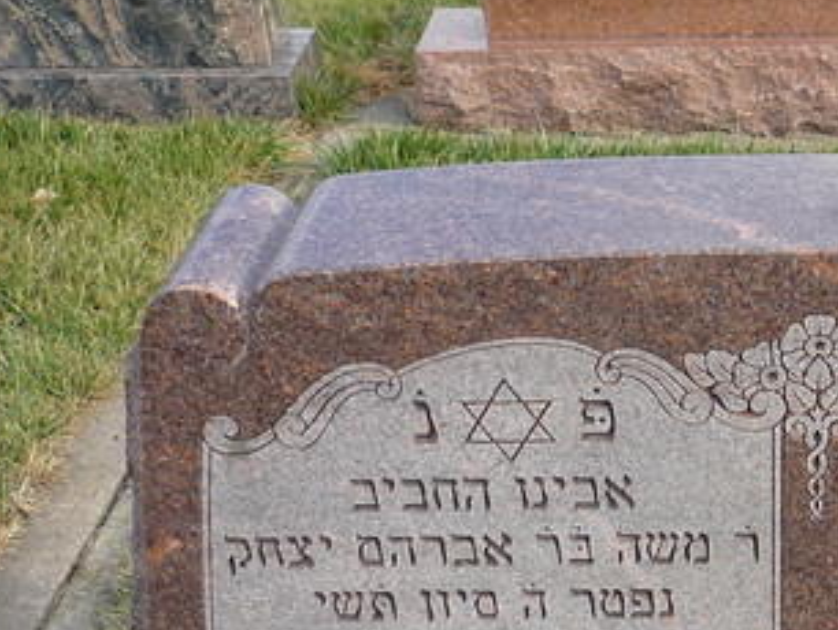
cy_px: 592
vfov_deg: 20.8
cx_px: 797
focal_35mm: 69
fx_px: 1672
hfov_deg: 26.9
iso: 100
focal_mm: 5.5
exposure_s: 1/400
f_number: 2.8
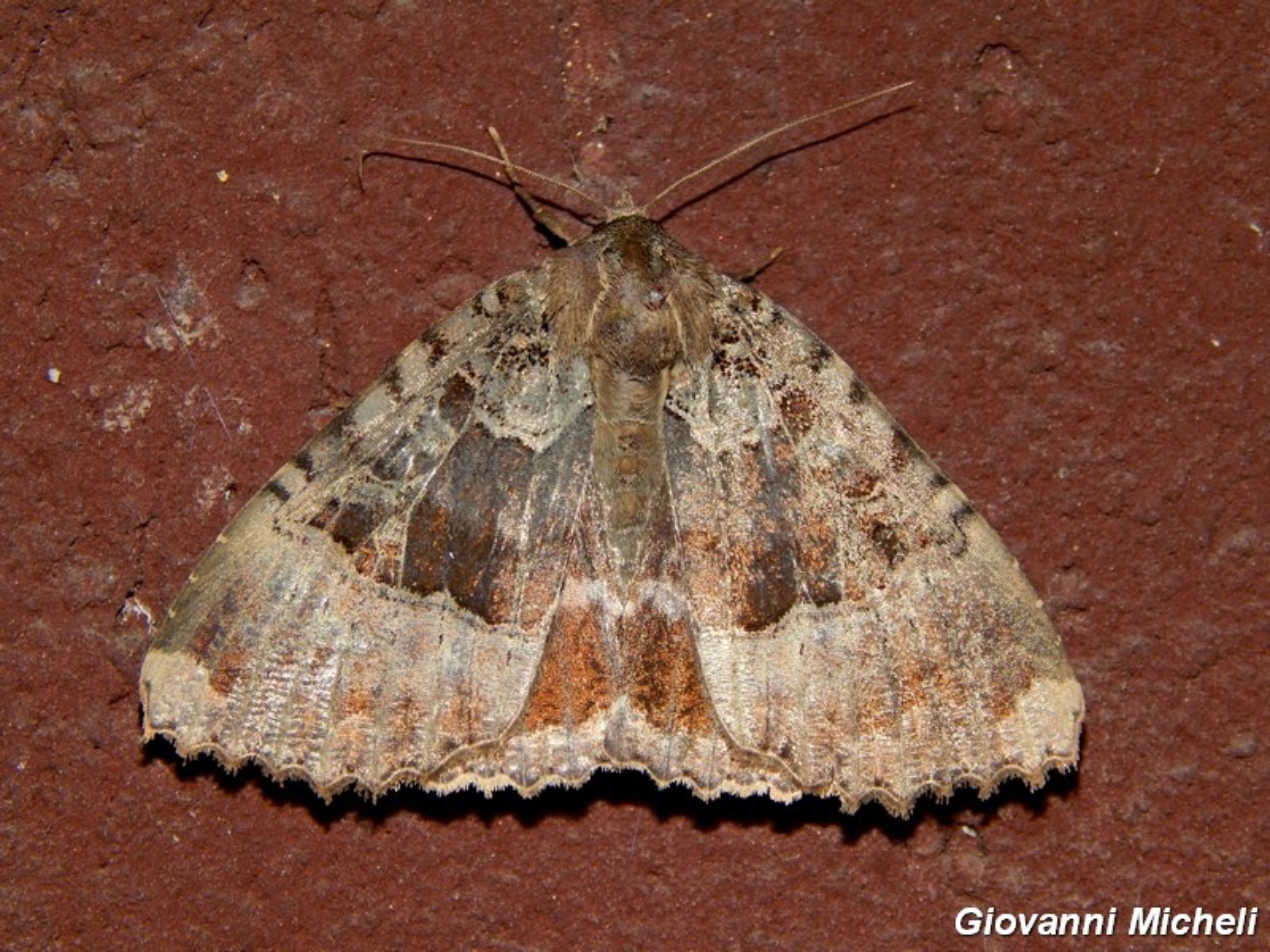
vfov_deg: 7.1
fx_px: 7668
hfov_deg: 9.5
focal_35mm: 209
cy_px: 476
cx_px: 635
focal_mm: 37.1
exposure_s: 1/30
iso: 200
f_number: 10.9
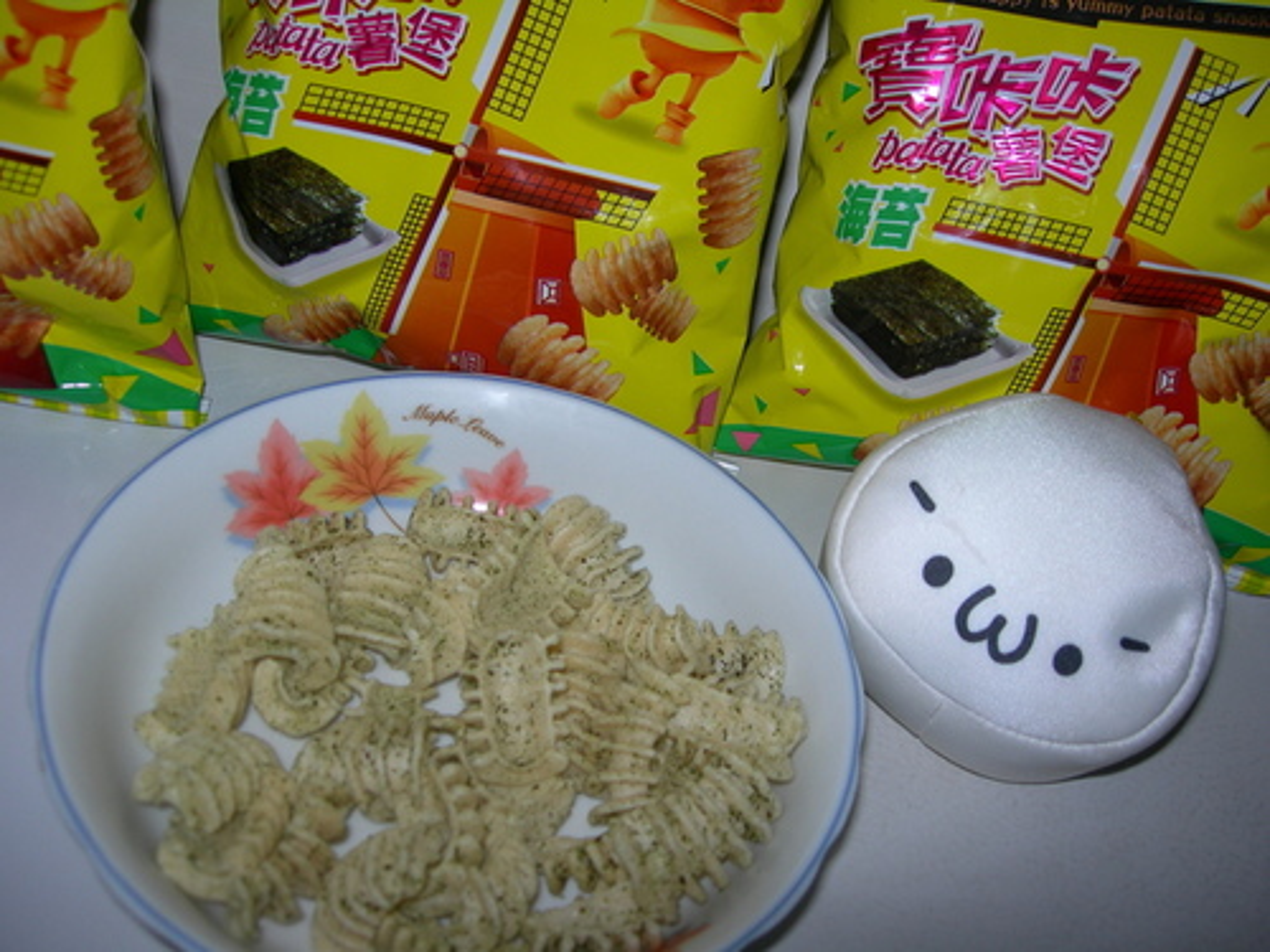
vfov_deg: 37.7
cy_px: 476
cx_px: 635
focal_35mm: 38
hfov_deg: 49.0
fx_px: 1394
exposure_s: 1/60.1
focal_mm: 7.8
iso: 50
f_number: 2.8
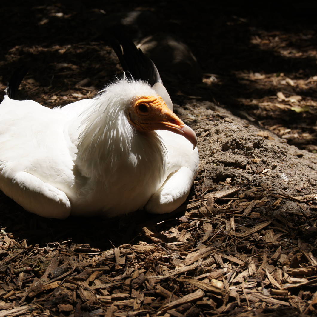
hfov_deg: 16.4
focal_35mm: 106
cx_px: 91
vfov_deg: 16.5
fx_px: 1095
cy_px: 159
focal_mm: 55
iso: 200
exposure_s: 1/500
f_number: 9
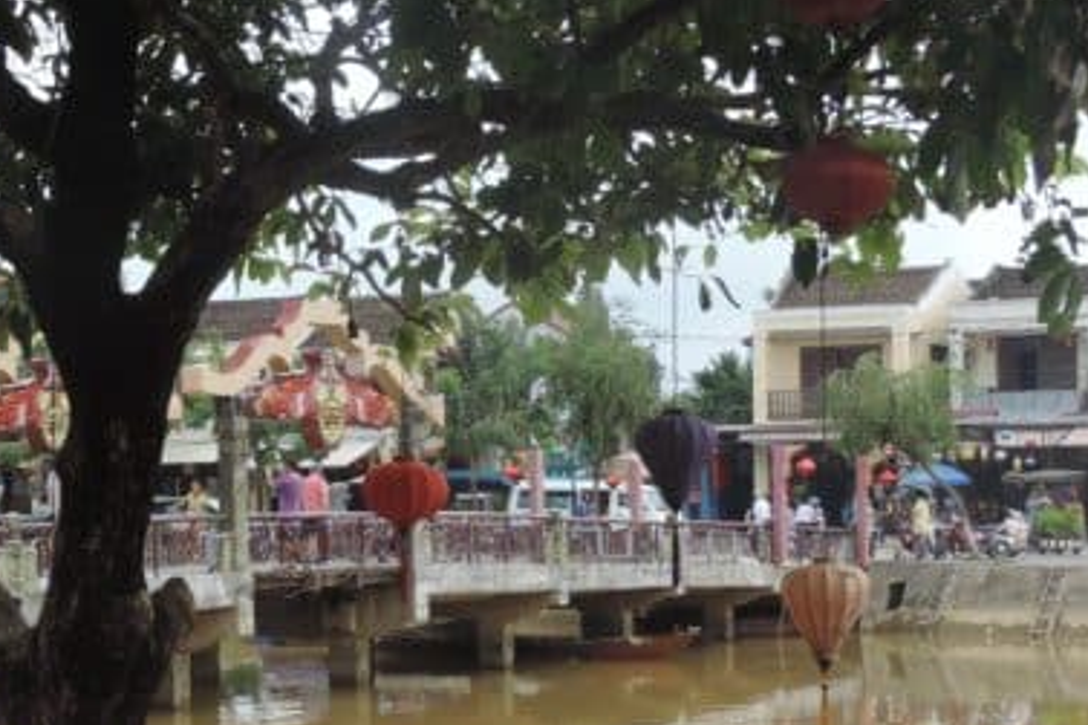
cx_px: 240
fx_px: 2870
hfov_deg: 21.2
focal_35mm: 95
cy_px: 381
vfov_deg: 14.4
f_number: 3.4
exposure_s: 1/200
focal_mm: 7.6
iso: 80
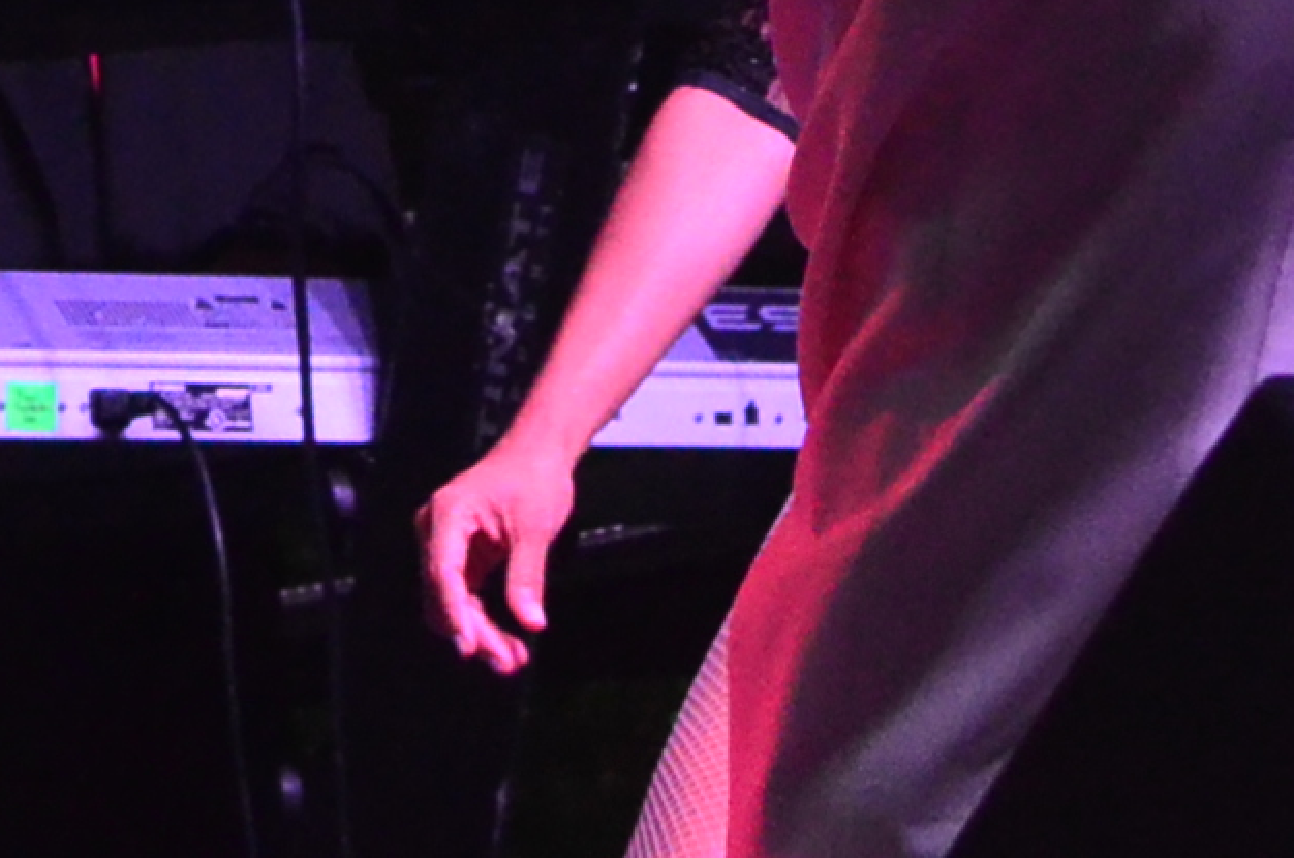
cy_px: -1458
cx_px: 817
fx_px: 11121
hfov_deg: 6.7
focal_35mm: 310
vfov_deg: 4.3
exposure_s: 1/250
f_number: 5.6
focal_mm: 35
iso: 3200
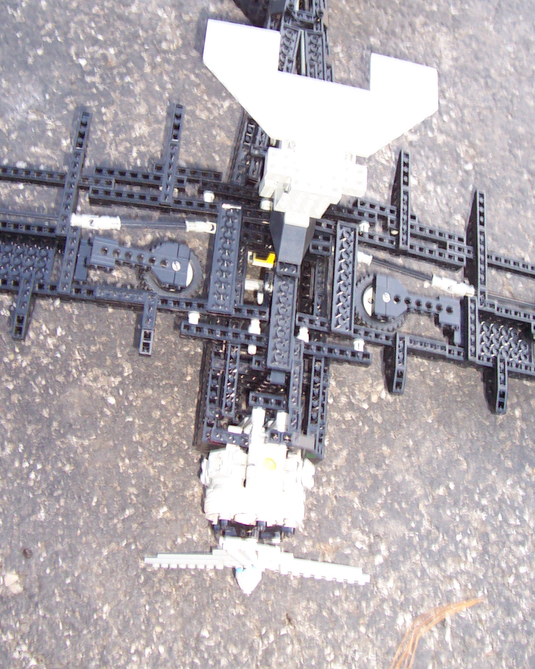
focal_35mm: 47
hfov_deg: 32.1
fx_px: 930
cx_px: 256
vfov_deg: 39.4
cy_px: 276
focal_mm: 5.6
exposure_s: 1/15
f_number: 2.8
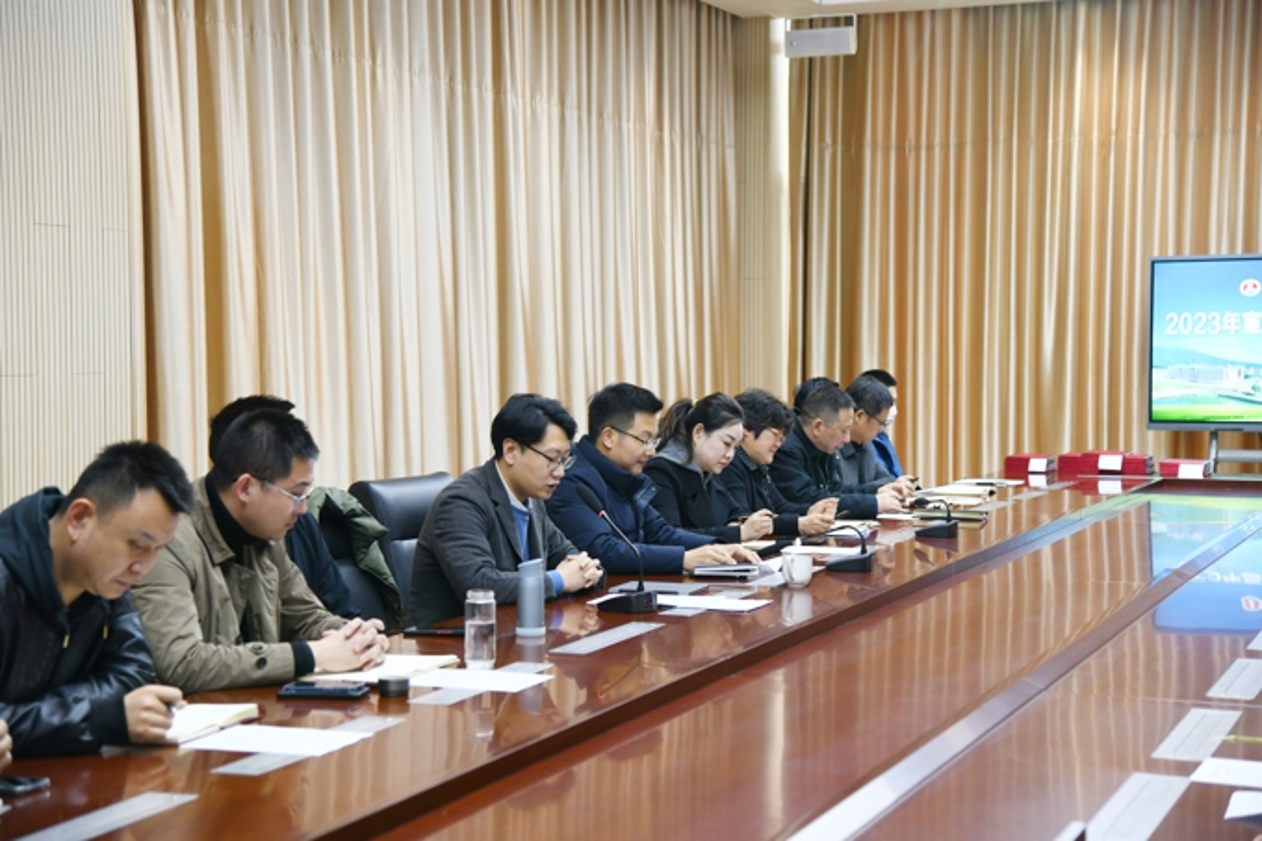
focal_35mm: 66
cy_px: 420
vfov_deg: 20.6
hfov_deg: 30.5
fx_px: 2313
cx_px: 631
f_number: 4.5
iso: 1000
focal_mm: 66
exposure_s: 1/80
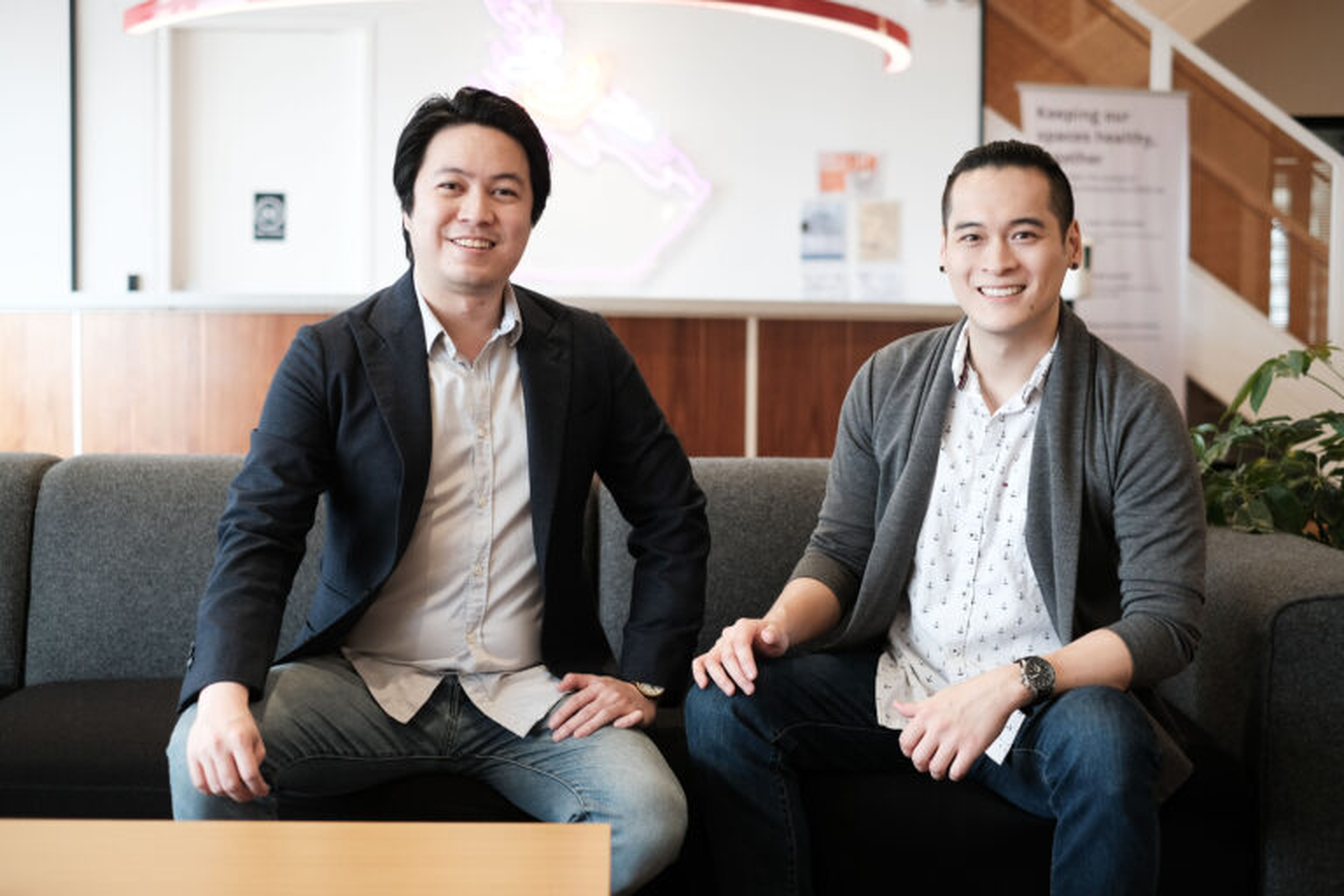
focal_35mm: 53
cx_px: 672
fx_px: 1979
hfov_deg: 37.5
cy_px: 448
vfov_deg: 25.5
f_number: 2
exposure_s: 1/250
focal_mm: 35
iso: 400
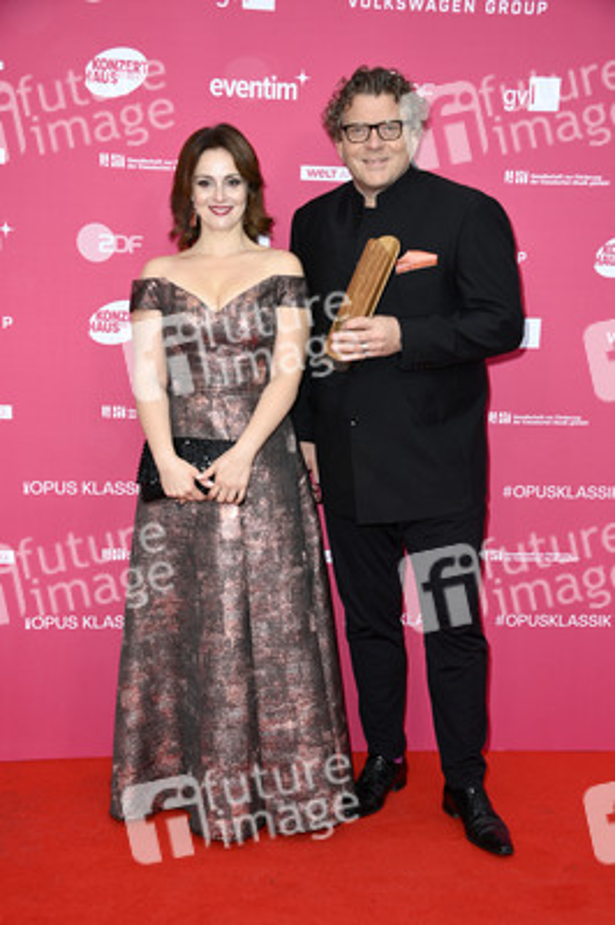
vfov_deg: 41.1
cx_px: 308
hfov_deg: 28.0
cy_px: 462
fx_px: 1232
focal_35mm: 48
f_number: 5.6
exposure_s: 1/200
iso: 320
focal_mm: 48
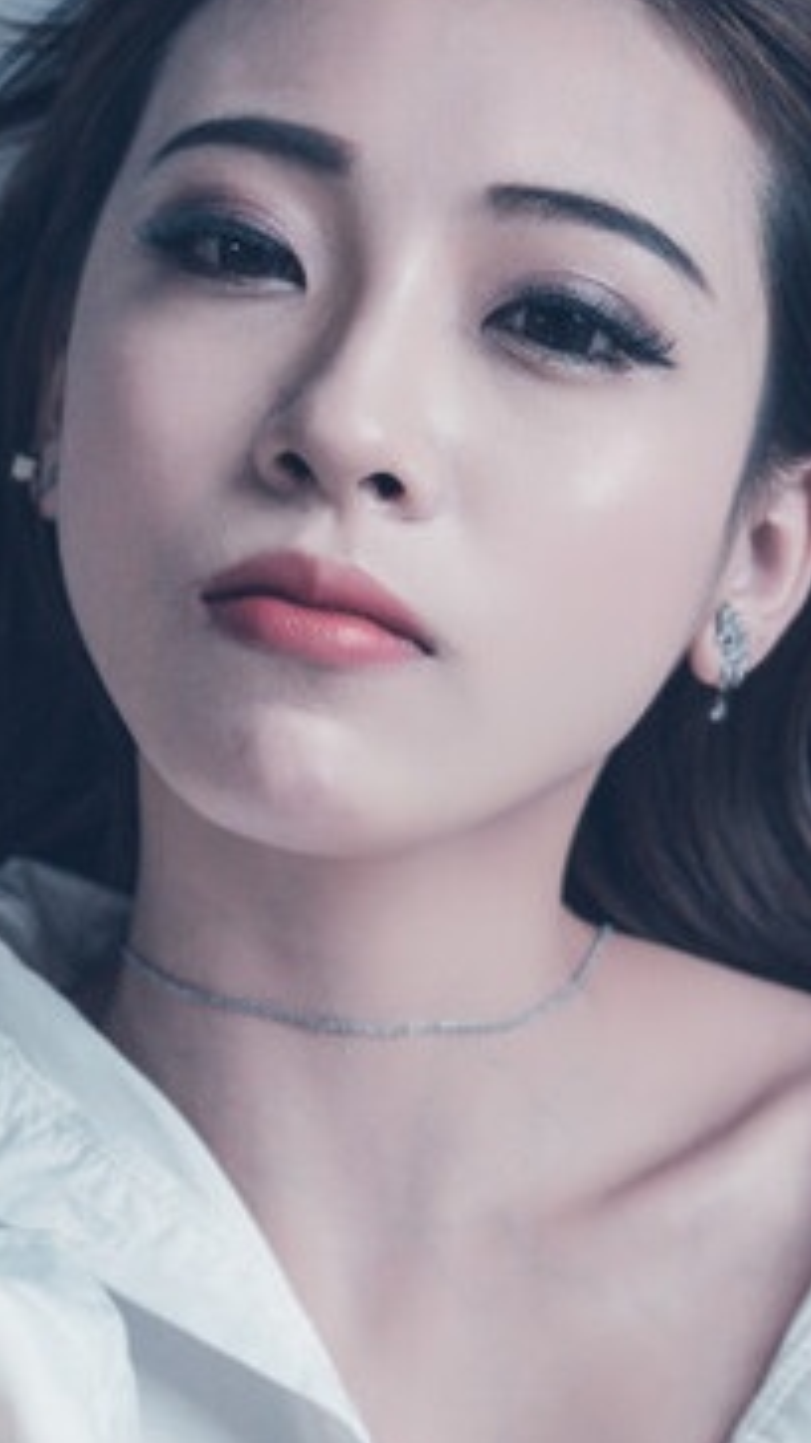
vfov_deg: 25.1
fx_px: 3175
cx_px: 529
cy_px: 1212
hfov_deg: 14.5
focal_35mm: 83
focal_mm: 24
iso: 320
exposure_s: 1/200
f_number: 2.8
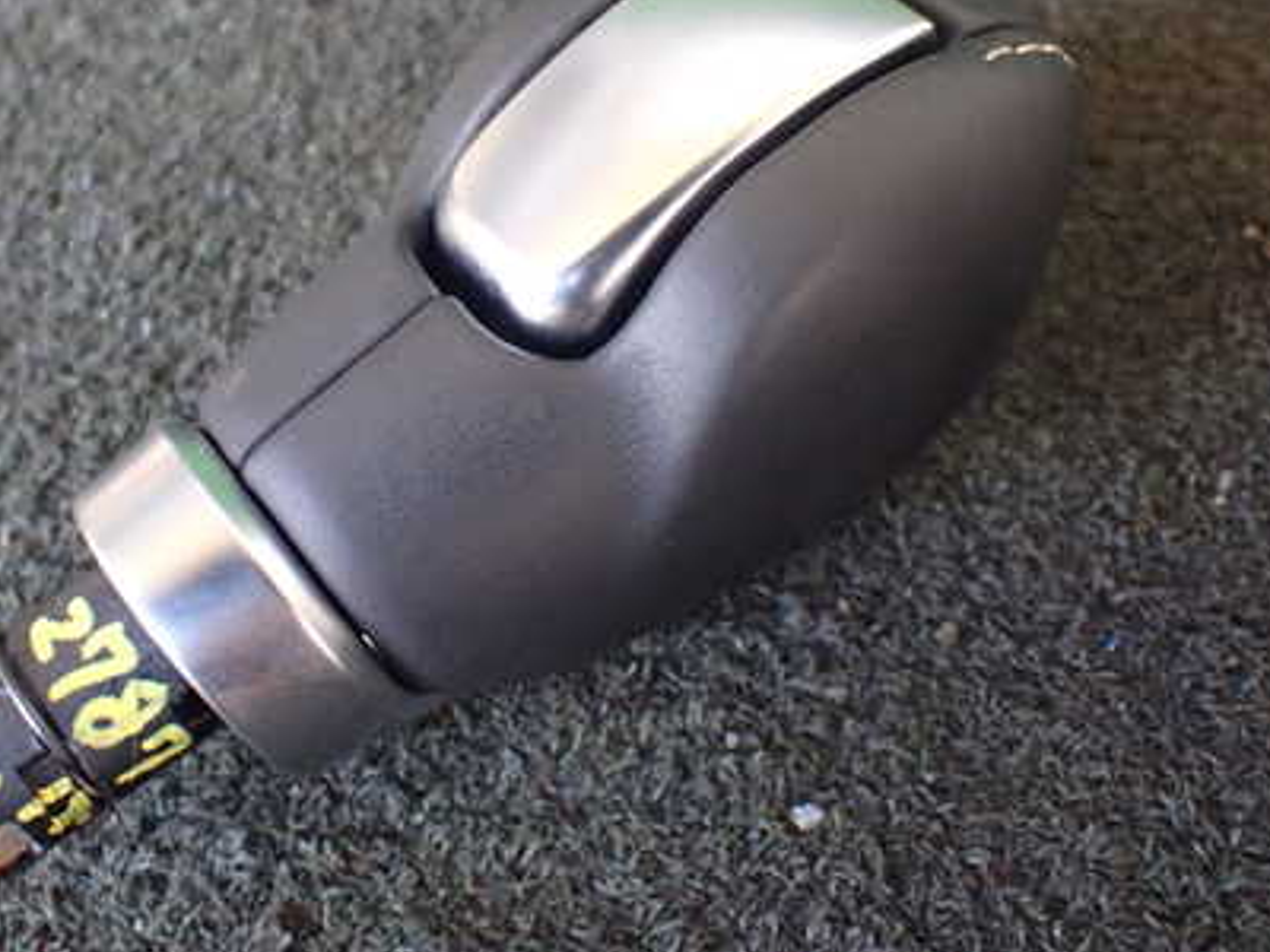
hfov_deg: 41.8
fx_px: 1651
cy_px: 321
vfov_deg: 31.9
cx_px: 492
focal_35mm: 45
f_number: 2.3
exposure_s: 1/80
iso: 800
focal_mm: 5.4
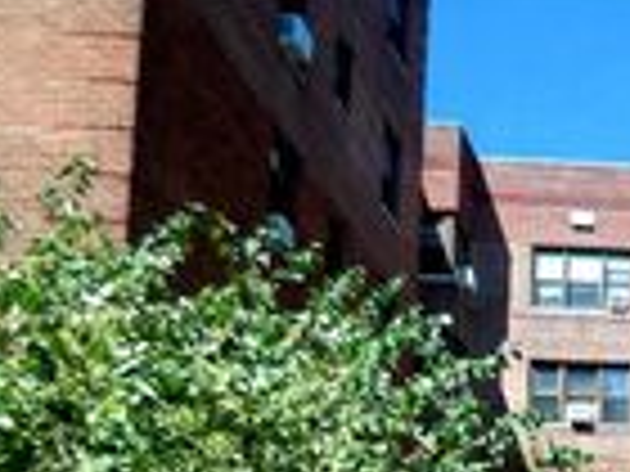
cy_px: 825
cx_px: 1022
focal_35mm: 82
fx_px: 1492
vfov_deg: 15.6
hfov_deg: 19.7
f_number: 2.8
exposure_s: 1/250
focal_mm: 3.8
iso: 50
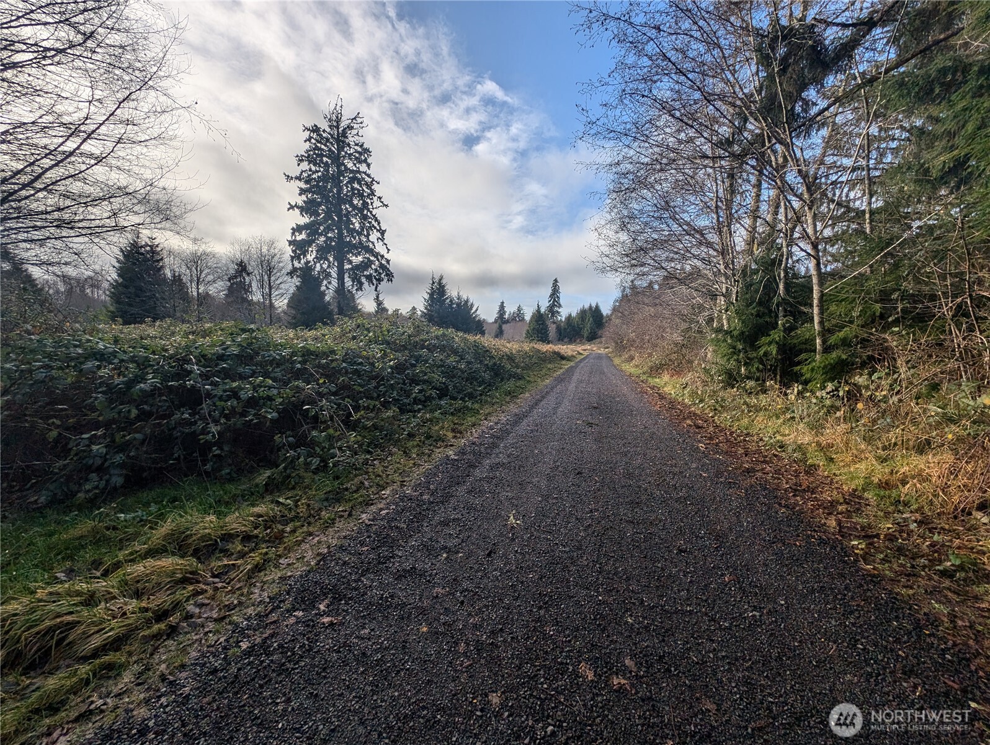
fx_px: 344
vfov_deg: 94.6
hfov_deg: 110.5
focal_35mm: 12
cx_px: 495
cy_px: 372
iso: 31
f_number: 1.95
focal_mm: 2.23
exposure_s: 1/1733
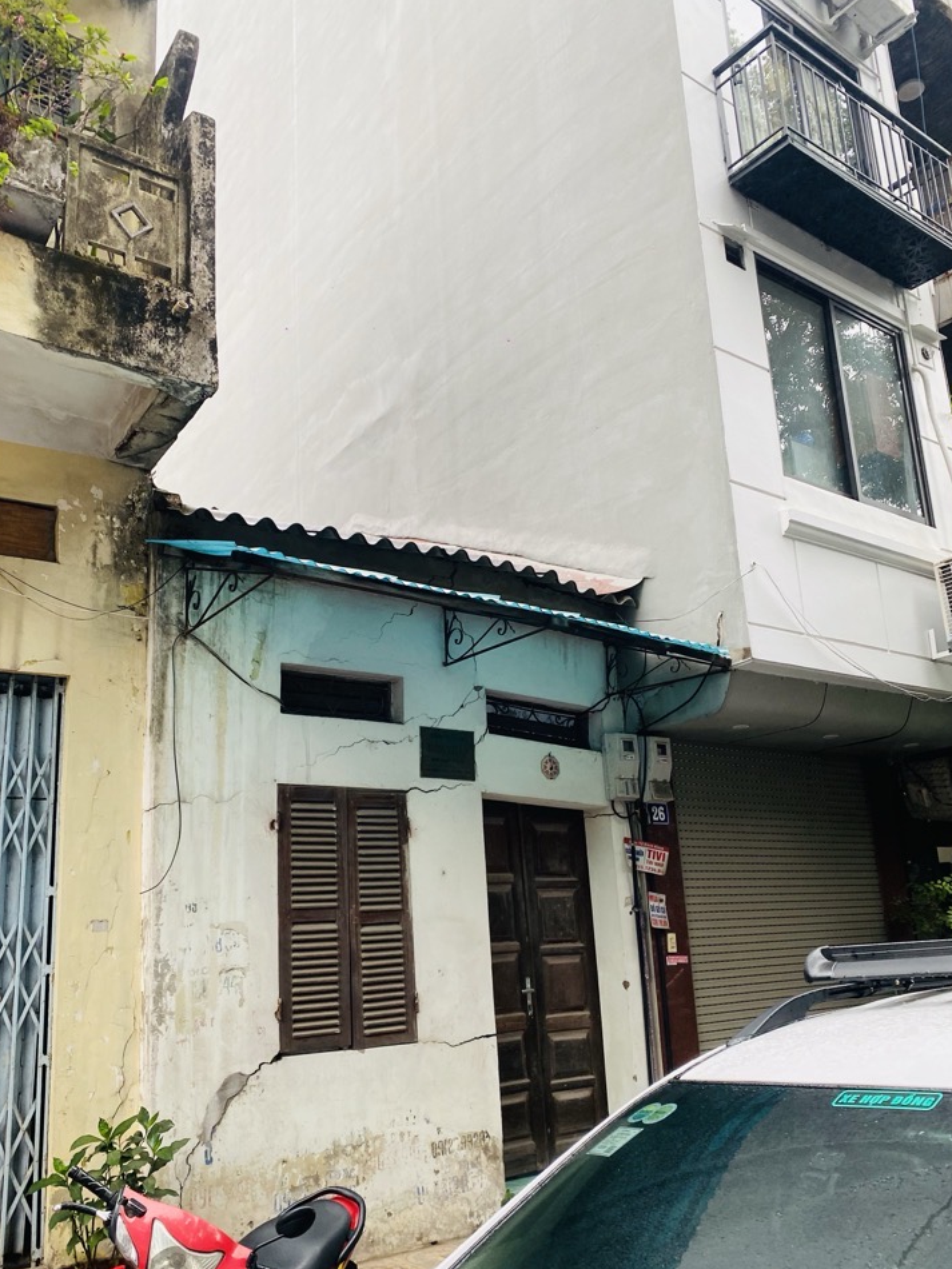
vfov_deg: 63.4
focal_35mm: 28
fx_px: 1027
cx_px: 451
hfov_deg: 49.7
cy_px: 661
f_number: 1.8
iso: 100
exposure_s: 1/121
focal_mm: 4.25
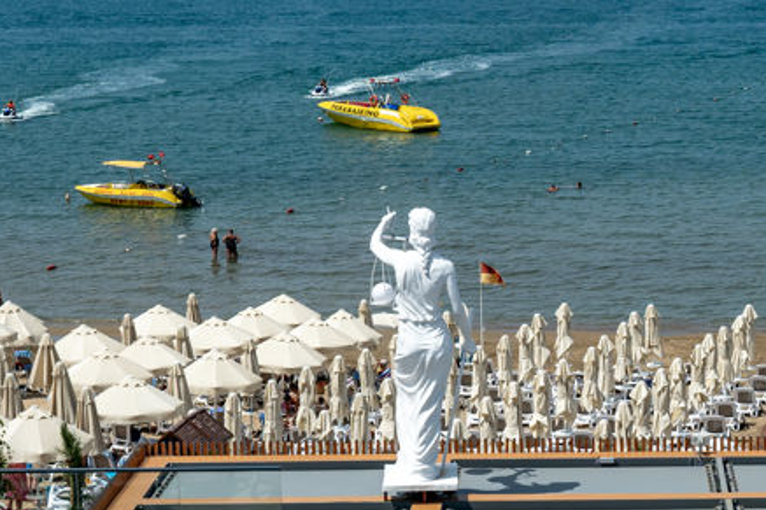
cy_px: 415
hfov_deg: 15.8
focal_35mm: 128
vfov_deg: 10.7
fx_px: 2722
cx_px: 699
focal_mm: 35
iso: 50
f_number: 5.6
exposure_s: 1/500
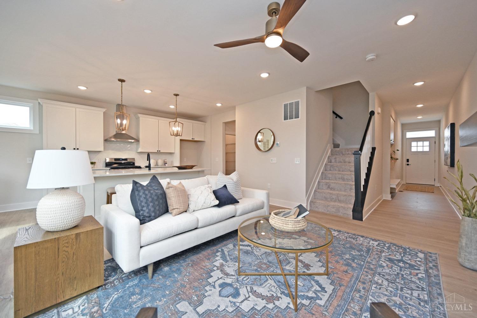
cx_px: 238
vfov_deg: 81.2
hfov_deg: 104.3
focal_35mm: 14
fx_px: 185
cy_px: 159
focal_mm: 14
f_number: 4.5
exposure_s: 1/80
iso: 200
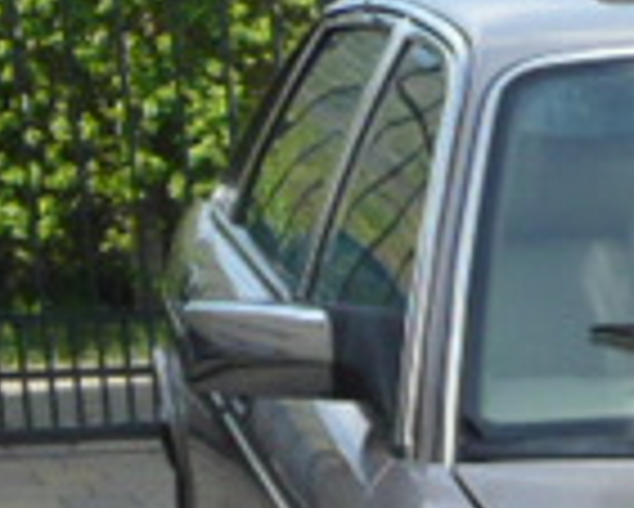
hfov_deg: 11.5
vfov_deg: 9.8
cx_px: 1281
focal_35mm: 151
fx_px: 2835
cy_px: 881
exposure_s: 1/400
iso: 100
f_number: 3.3
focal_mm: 4.6
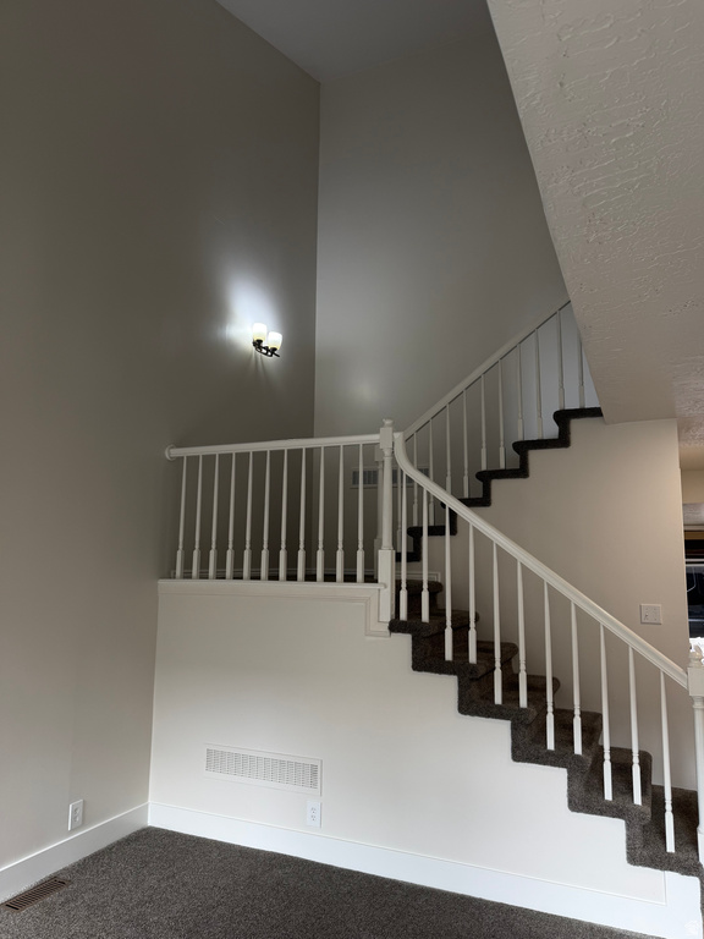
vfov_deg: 71.6
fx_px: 651
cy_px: 470
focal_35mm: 24
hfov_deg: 56.8
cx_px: 352
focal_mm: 6.76
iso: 64
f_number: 1.78
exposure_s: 1/120
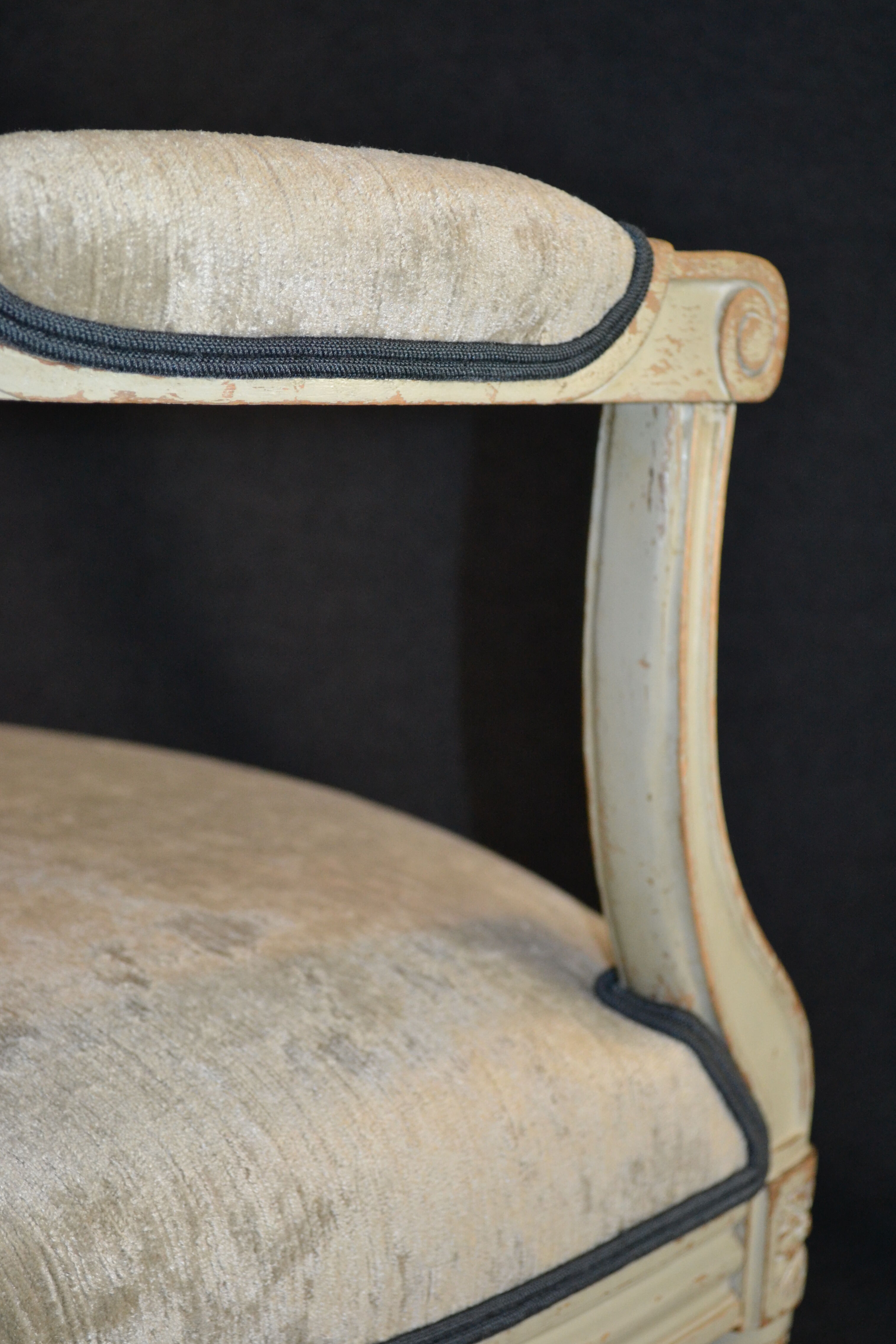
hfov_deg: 22.3
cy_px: 676
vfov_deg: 32.9
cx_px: 448
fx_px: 2277
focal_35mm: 61
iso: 1400
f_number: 5.3
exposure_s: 1/60
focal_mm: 40
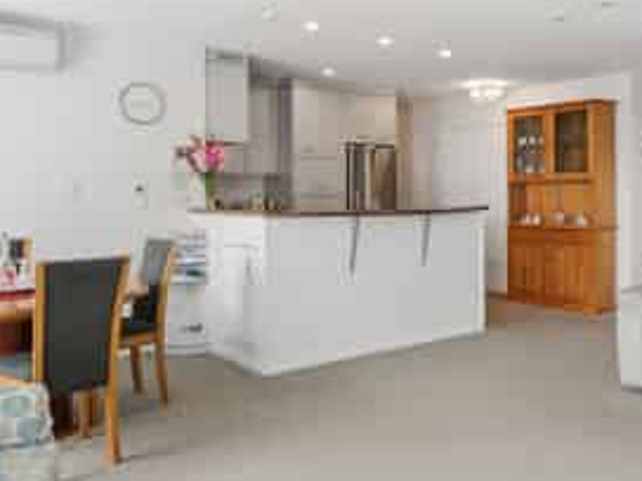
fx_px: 538
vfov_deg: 48.1
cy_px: 211
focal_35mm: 29
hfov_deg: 59.6
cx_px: 447
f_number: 5.6
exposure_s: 1/160
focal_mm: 8
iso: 320
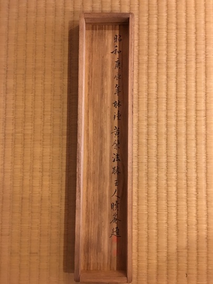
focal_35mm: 29
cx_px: 106
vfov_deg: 61.7
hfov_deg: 48.2
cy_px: 142
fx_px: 238
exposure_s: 1/4
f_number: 2.2
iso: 80
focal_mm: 4.15
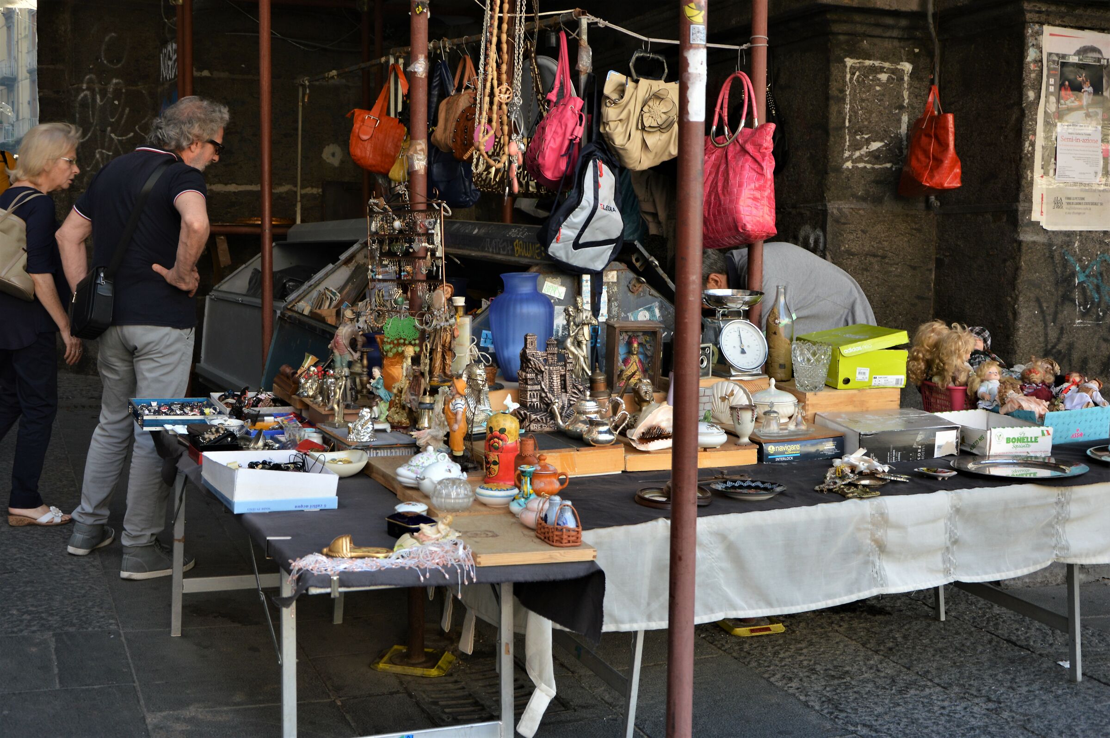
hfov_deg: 43.6
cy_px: 369
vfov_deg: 29.8
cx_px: 555
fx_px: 1386
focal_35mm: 45
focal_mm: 30
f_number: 5.6
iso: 280
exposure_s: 1/125
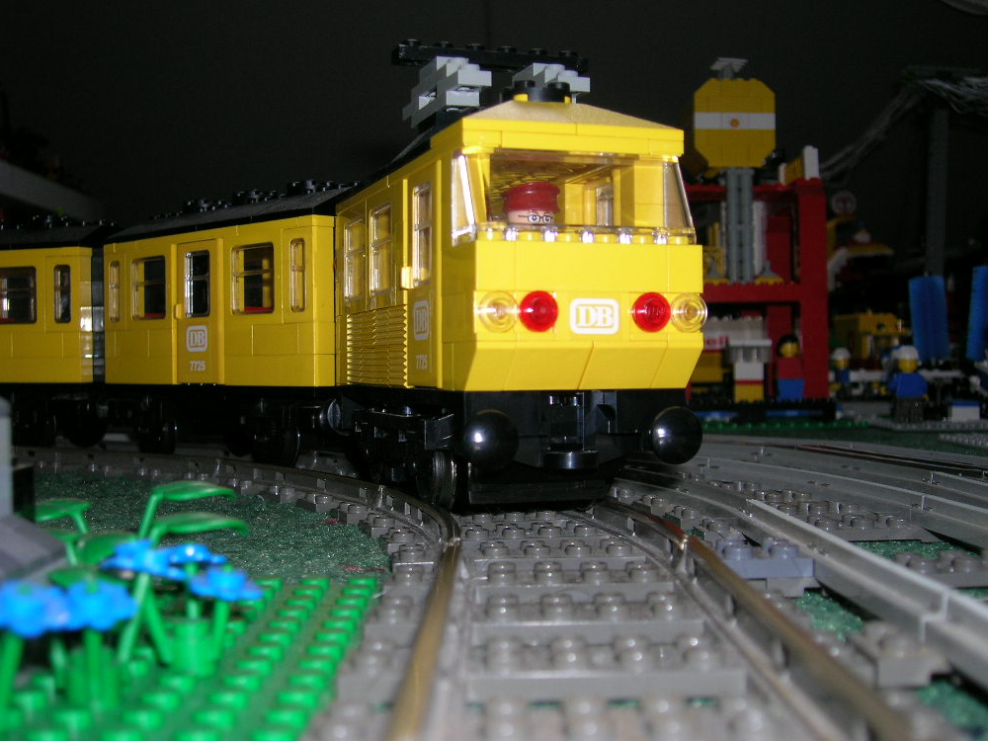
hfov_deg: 43.8
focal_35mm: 43
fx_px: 1227
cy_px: 377
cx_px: 486
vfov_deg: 33.6
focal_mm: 7
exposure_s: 1/60.1
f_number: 3.1
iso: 50
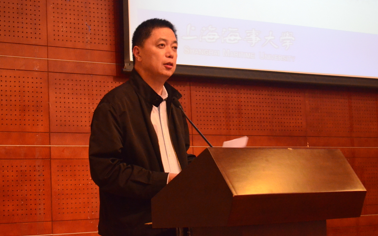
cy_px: 116
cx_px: 188
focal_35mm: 85
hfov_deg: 24.5
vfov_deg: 15.4
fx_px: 870
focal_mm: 55
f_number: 7.1
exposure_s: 1/40
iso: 5000
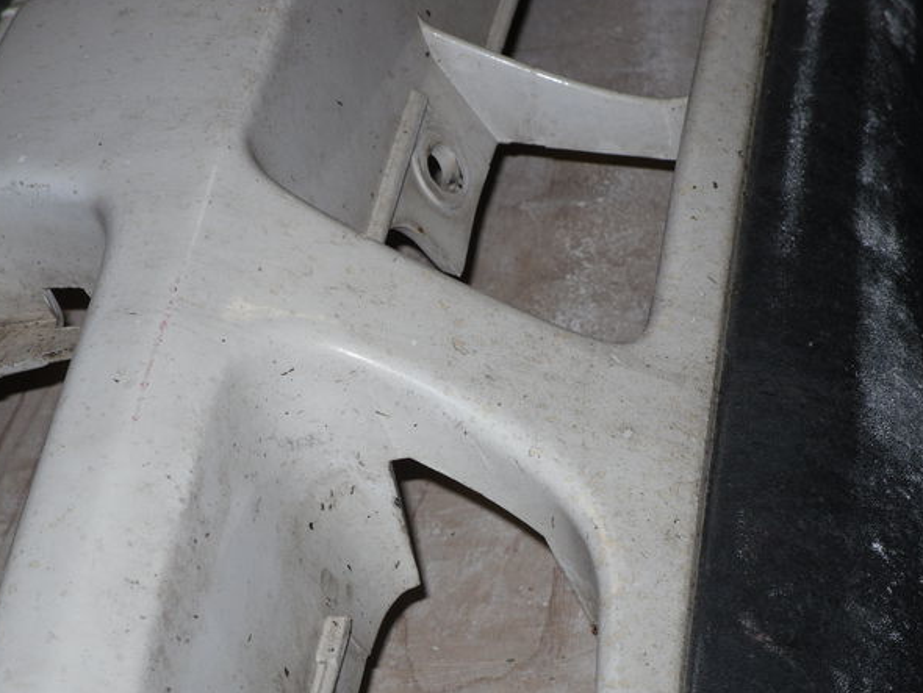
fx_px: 2401
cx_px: 480
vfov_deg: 16.4
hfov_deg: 21.8
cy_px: 371
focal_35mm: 90
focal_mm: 14.79
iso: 80
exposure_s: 1/58
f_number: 4.5
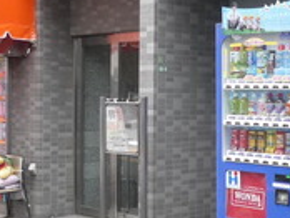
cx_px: 183
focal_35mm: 86
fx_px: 721
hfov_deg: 22.7
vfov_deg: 17.2
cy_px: 126
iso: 100
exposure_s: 1/100
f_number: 2.8
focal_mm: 4.4
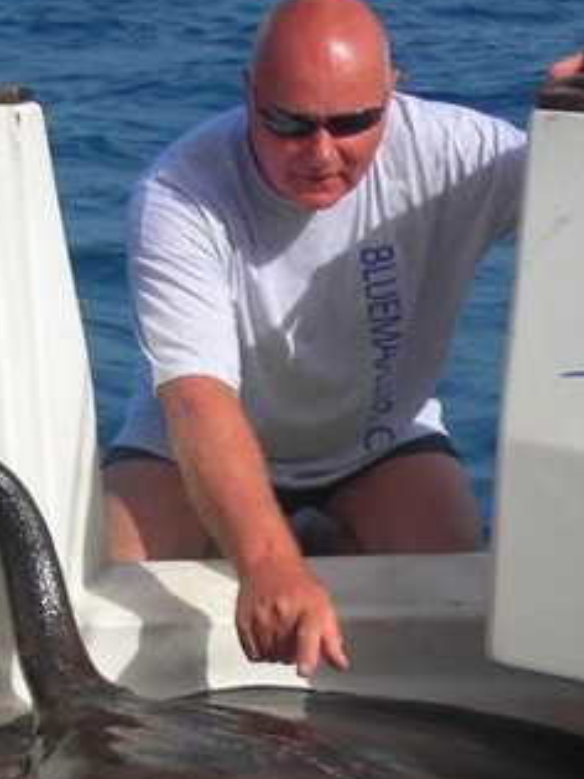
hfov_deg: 19.4
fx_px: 1711
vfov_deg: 25.4
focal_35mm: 76
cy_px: 564
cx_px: 307
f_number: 6.4
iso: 50
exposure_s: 1/204
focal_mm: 6.3
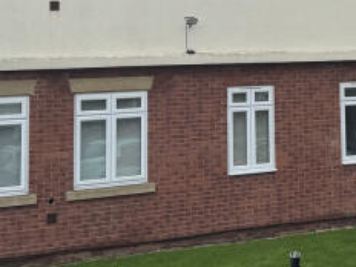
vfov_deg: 13.6
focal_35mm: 106
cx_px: 417
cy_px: -52
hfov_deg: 17.7
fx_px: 1090
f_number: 1.78
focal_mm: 6.76
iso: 80
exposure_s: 1/1395
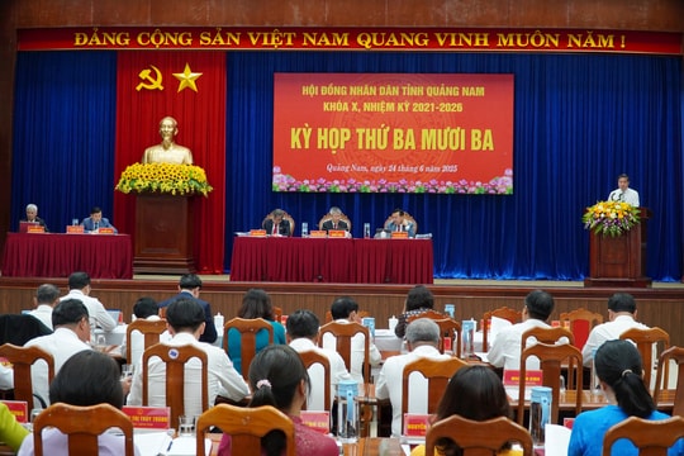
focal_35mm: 39
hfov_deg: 49.6
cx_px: 342
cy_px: 228
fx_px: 741
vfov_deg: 34.2
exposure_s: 1/160
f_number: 4
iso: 1250
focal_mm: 26
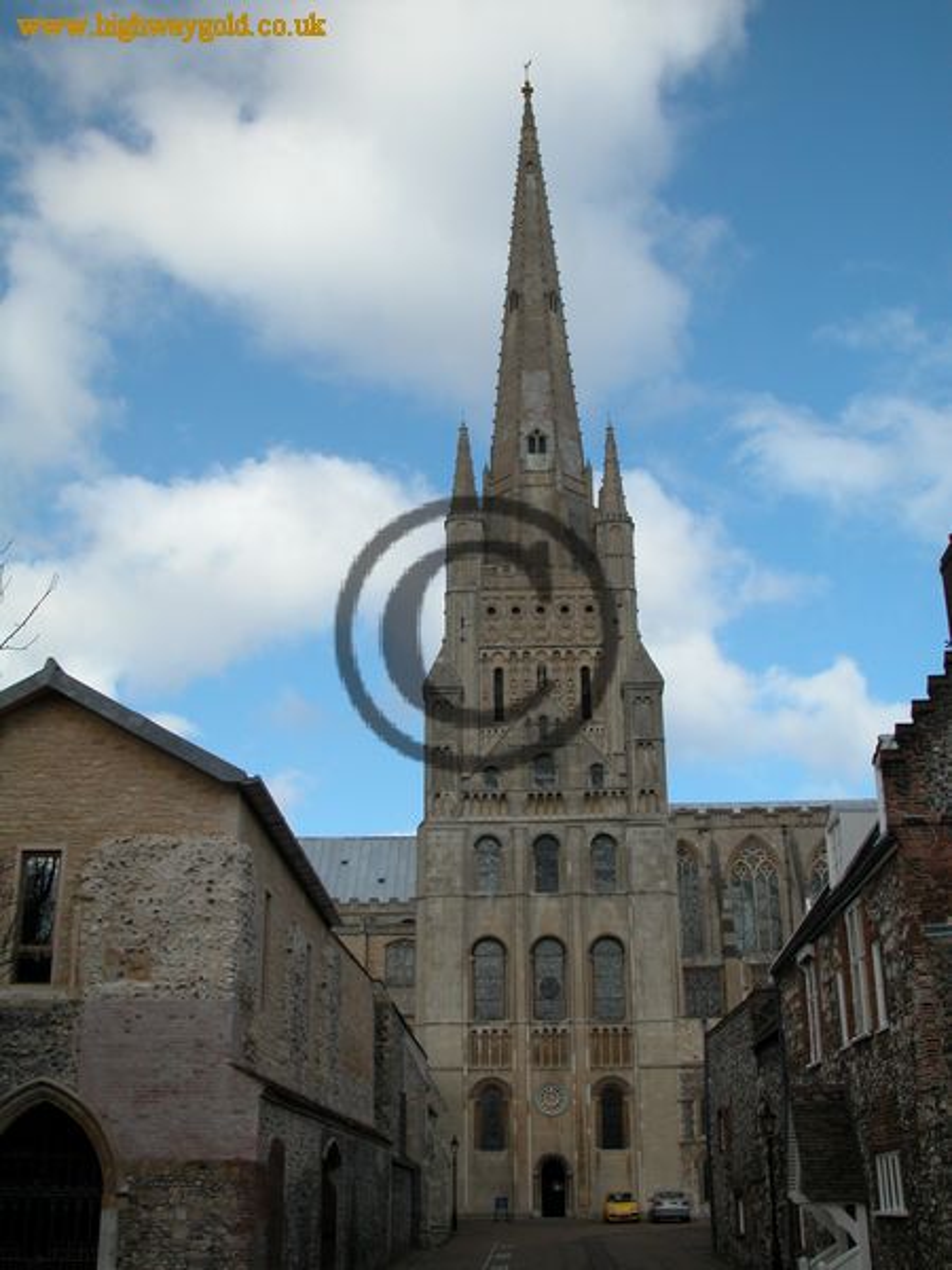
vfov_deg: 47.9
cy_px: 635
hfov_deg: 36.8
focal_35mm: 39
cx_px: 476
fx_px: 1430
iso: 100
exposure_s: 1/330
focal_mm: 10
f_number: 6.4
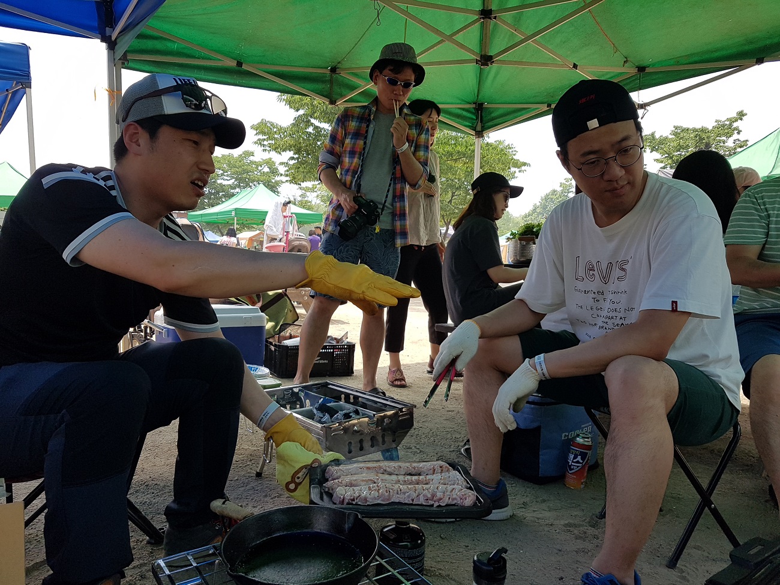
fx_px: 586
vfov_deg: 53.1
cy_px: 292
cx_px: 390
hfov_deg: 67.3
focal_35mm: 26
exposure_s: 1/1248
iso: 50
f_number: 1.7
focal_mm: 4.2
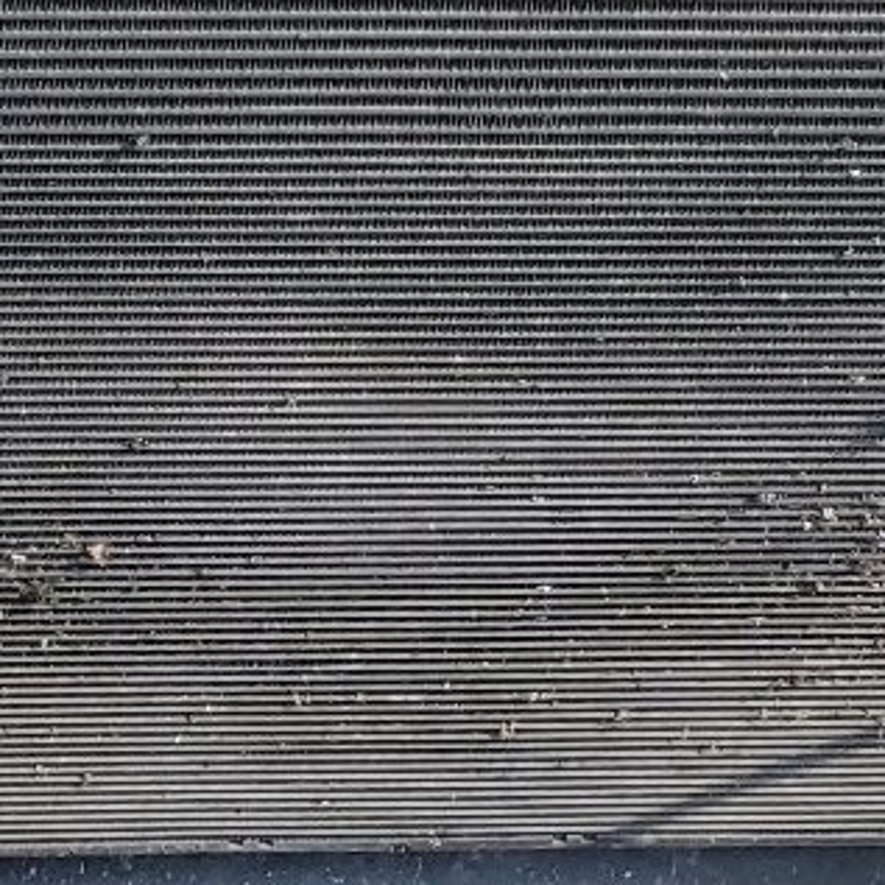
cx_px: 441
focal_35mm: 116
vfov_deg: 13.3
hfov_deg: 15.0
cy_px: -787
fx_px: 3355
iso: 50
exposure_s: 1/2500
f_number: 1.5
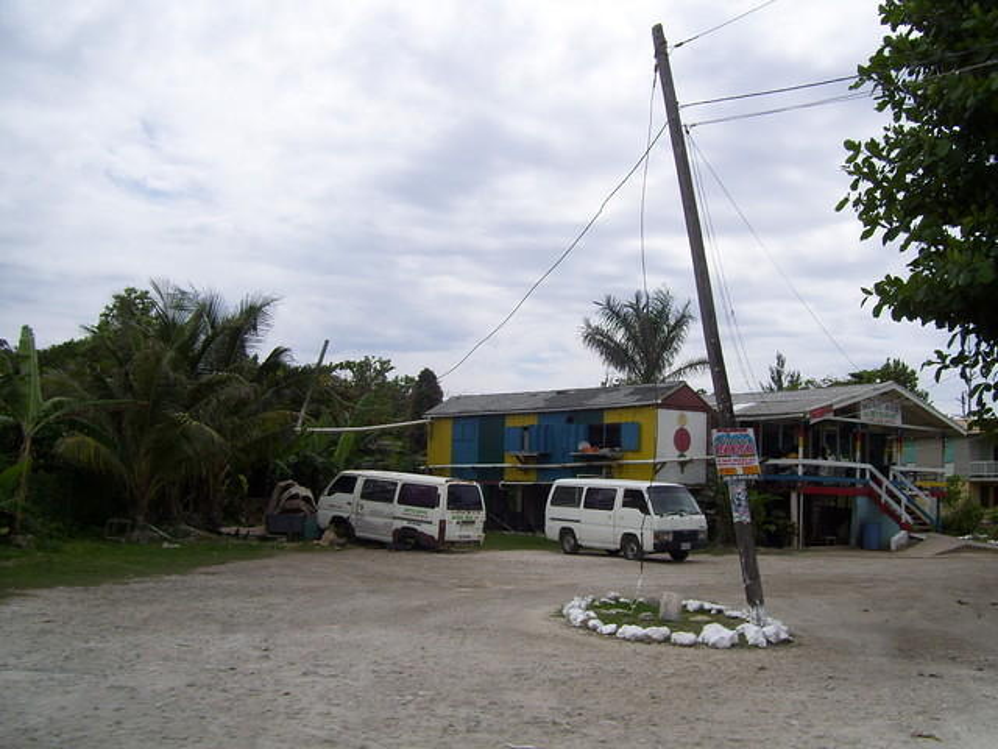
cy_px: 374
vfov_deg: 39.7
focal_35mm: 36
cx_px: 499
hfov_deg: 51.4
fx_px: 1038
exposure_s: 1/1250
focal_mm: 6
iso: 80
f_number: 4.8
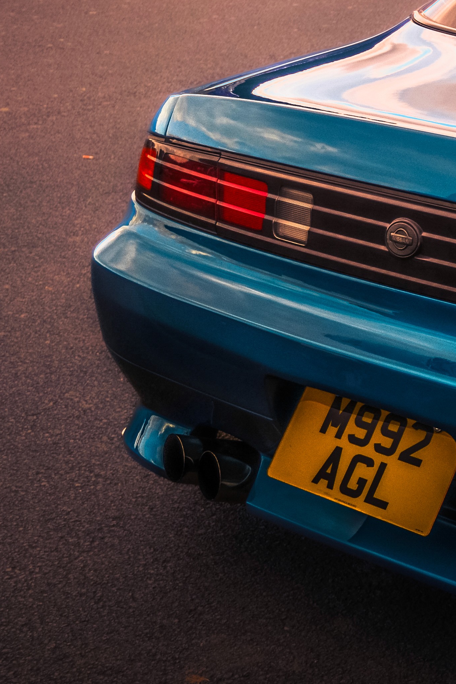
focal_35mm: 100
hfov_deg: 12.9
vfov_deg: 20.4
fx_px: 1900
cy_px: 322
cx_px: 689
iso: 100
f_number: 5.6
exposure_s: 1/500
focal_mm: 32
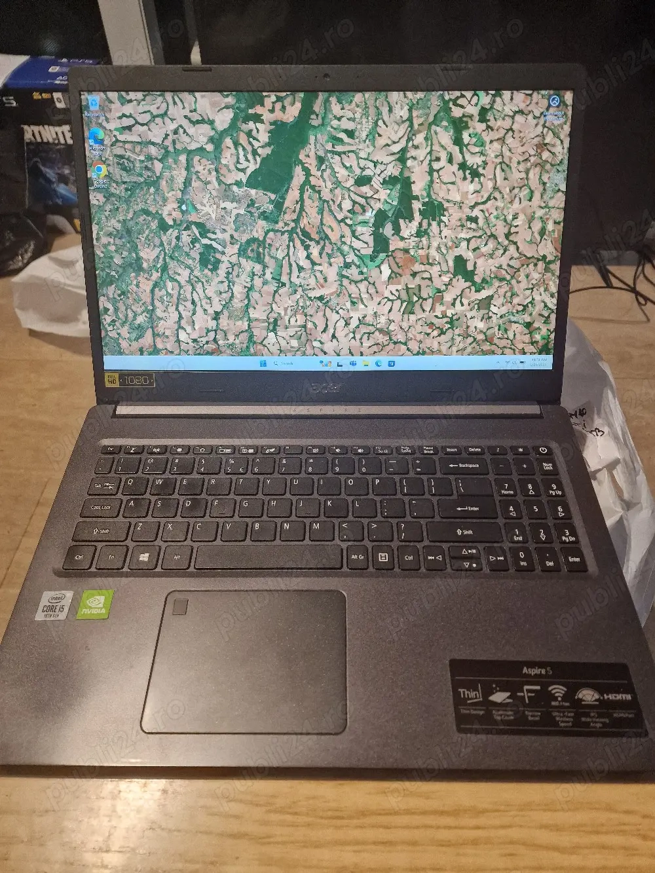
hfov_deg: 58.9
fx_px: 580
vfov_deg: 73.9
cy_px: 436
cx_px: 328
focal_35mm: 23
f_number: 1.8
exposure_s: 1/100
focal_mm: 6.4
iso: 400
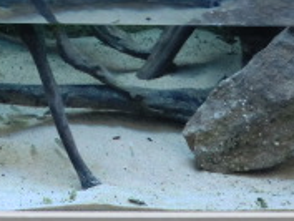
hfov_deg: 15.6
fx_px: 1045
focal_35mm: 123
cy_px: -66
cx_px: -25
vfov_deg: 11.7
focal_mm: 6.1
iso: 250
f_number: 3.6
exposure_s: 1/60
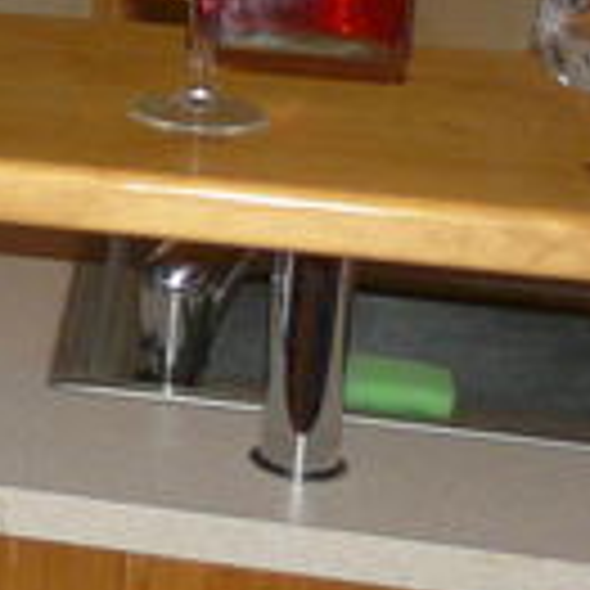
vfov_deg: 11.2
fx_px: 2912
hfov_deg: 10.4
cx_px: -667
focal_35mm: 151
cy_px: -257
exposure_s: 1/8
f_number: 2.8
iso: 160
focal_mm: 4.6
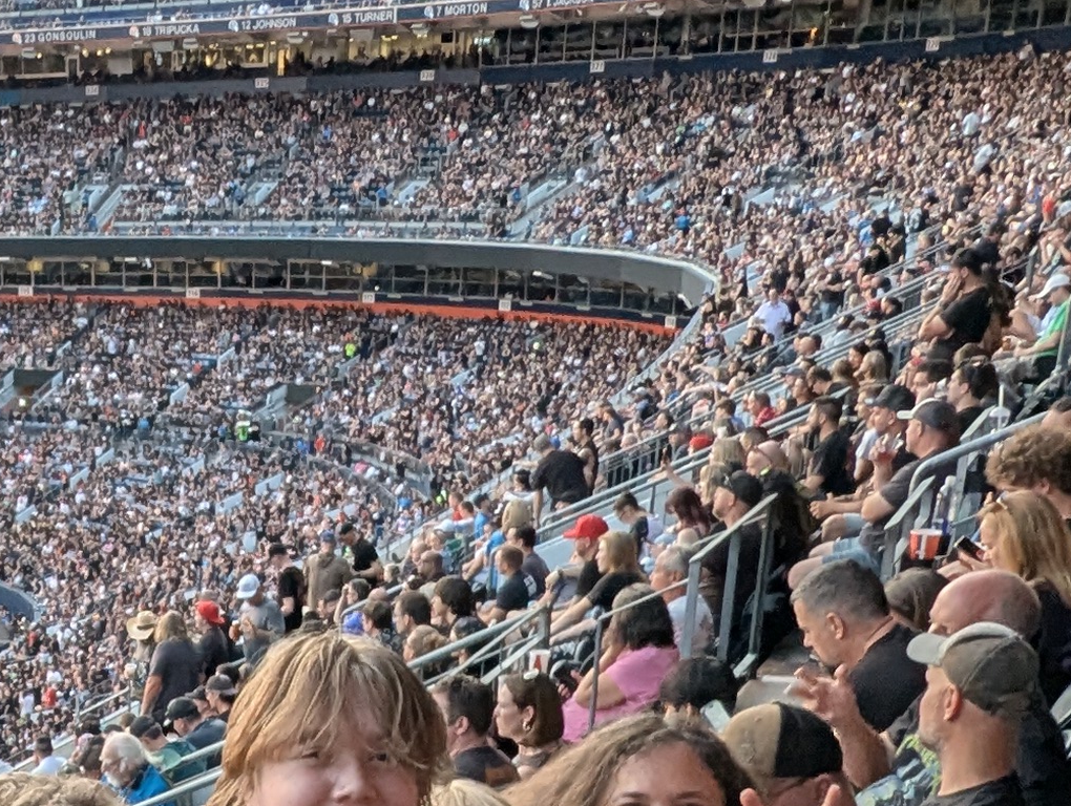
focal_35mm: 64
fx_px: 1983
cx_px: -57
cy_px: 966
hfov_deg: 28.0
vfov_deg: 21.4
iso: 266
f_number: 2.2
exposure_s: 1/39.5
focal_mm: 2.35
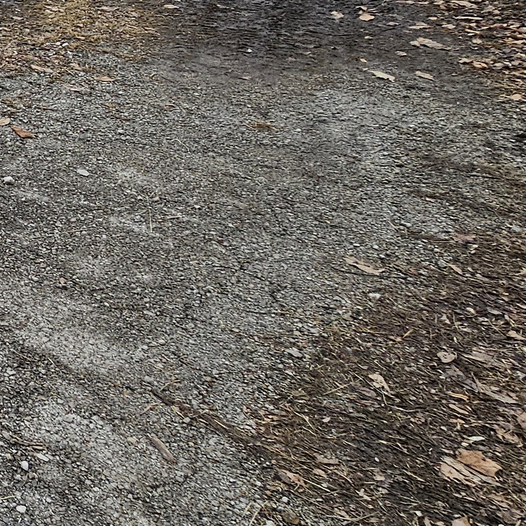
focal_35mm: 49
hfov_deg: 20.1
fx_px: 842
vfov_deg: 33.4
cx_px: -493
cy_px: 84
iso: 50
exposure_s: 1/146
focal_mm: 2.2
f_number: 2.2
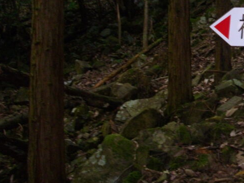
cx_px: 256
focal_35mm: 78
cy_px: 38
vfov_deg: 18.7
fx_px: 550
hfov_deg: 23.7
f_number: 2.8
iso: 200
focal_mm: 6.2
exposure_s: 1/50
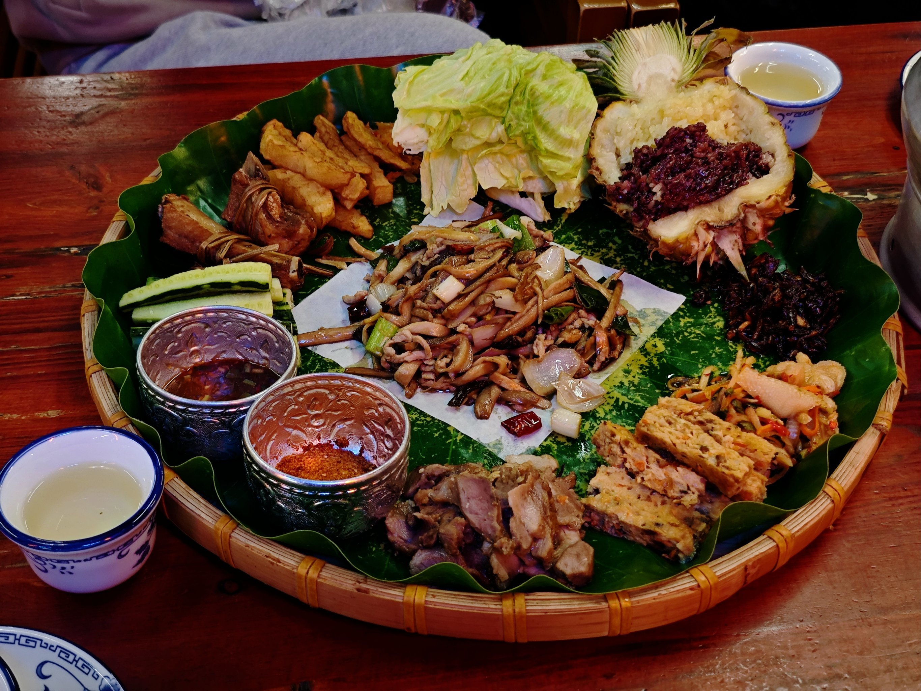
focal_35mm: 46
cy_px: 346
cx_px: 460
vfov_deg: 31.5
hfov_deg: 41.2
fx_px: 1224
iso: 400
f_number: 1.42
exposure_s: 1/100
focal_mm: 6.68
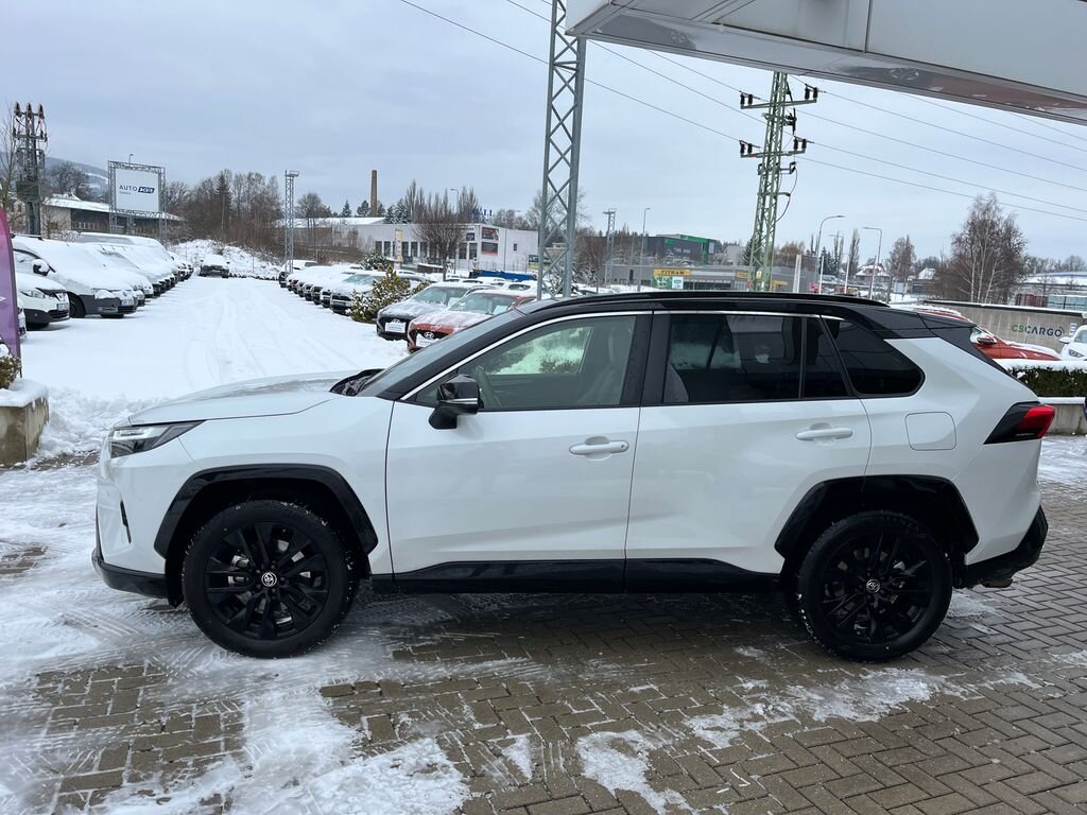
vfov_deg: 53.1
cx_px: 544
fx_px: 816
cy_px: 408
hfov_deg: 67.3
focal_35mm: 26
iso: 50
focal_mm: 5.1
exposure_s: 1/959
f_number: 1.6
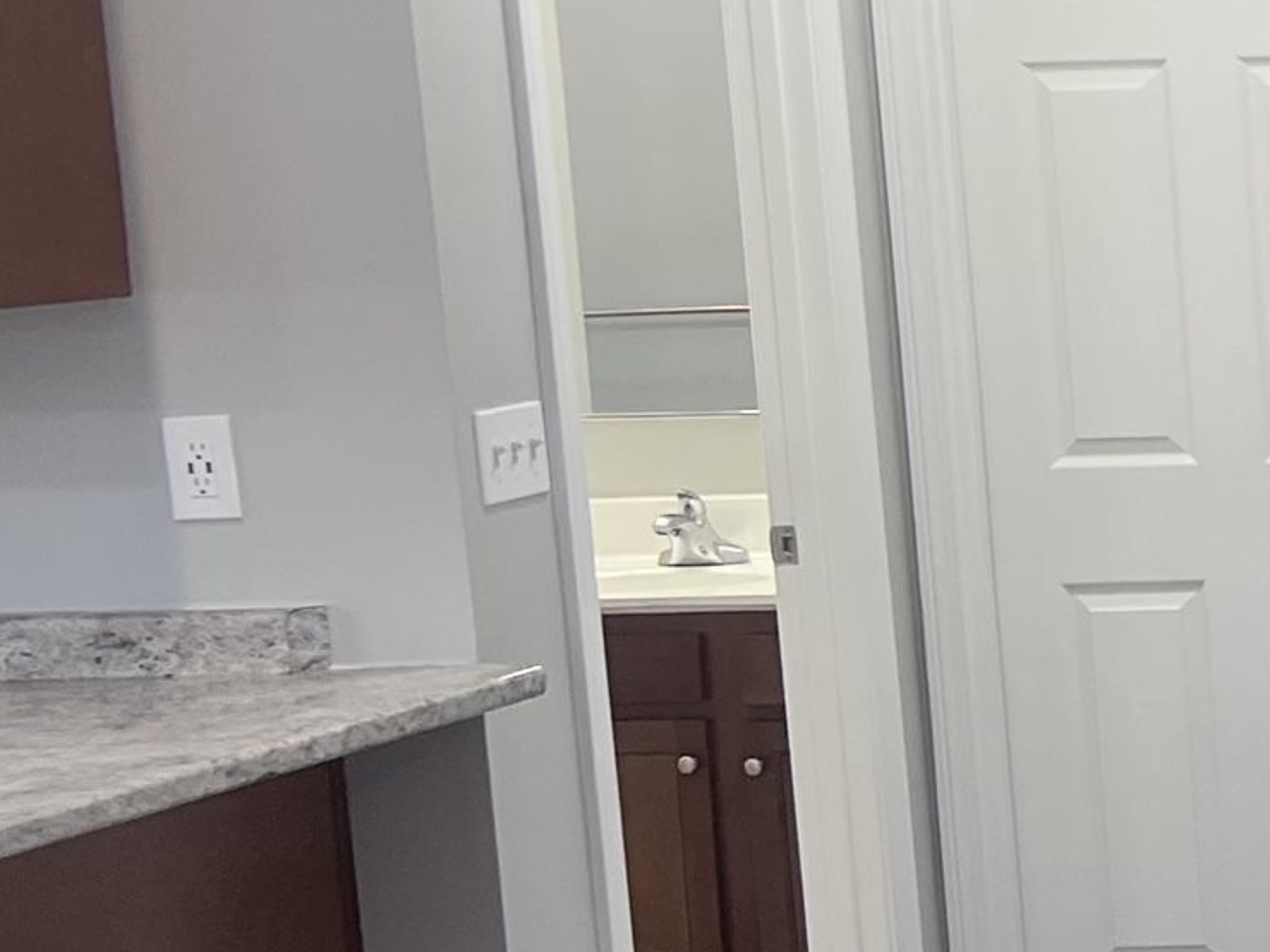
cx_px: 2468
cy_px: 606
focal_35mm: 108
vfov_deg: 13.7
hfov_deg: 15.1
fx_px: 3962
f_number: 1.5
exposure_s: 1/120
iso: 80
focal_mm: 5.7
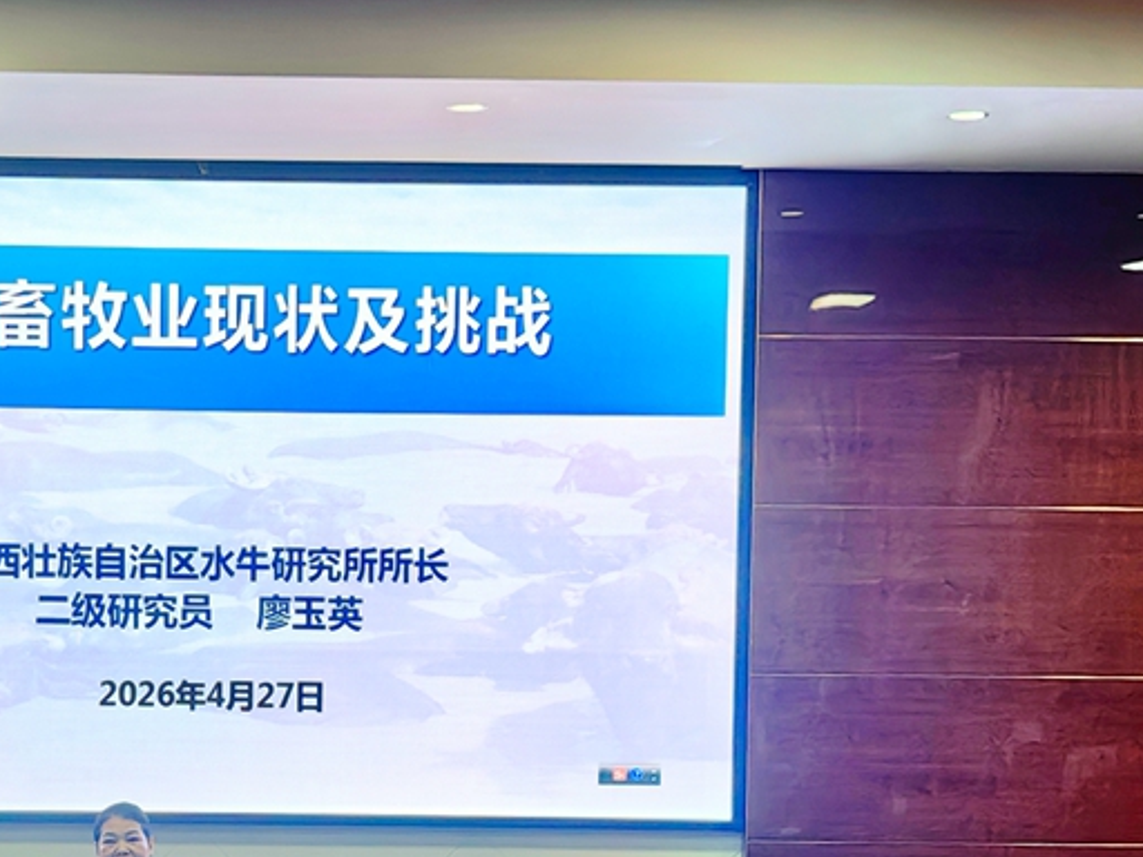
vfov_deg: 17.4
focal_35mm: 84
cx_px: 259
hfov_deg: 23.0
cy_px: 707
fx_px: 2774
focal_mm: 5.75
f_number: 2
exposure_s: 1/120
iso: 80
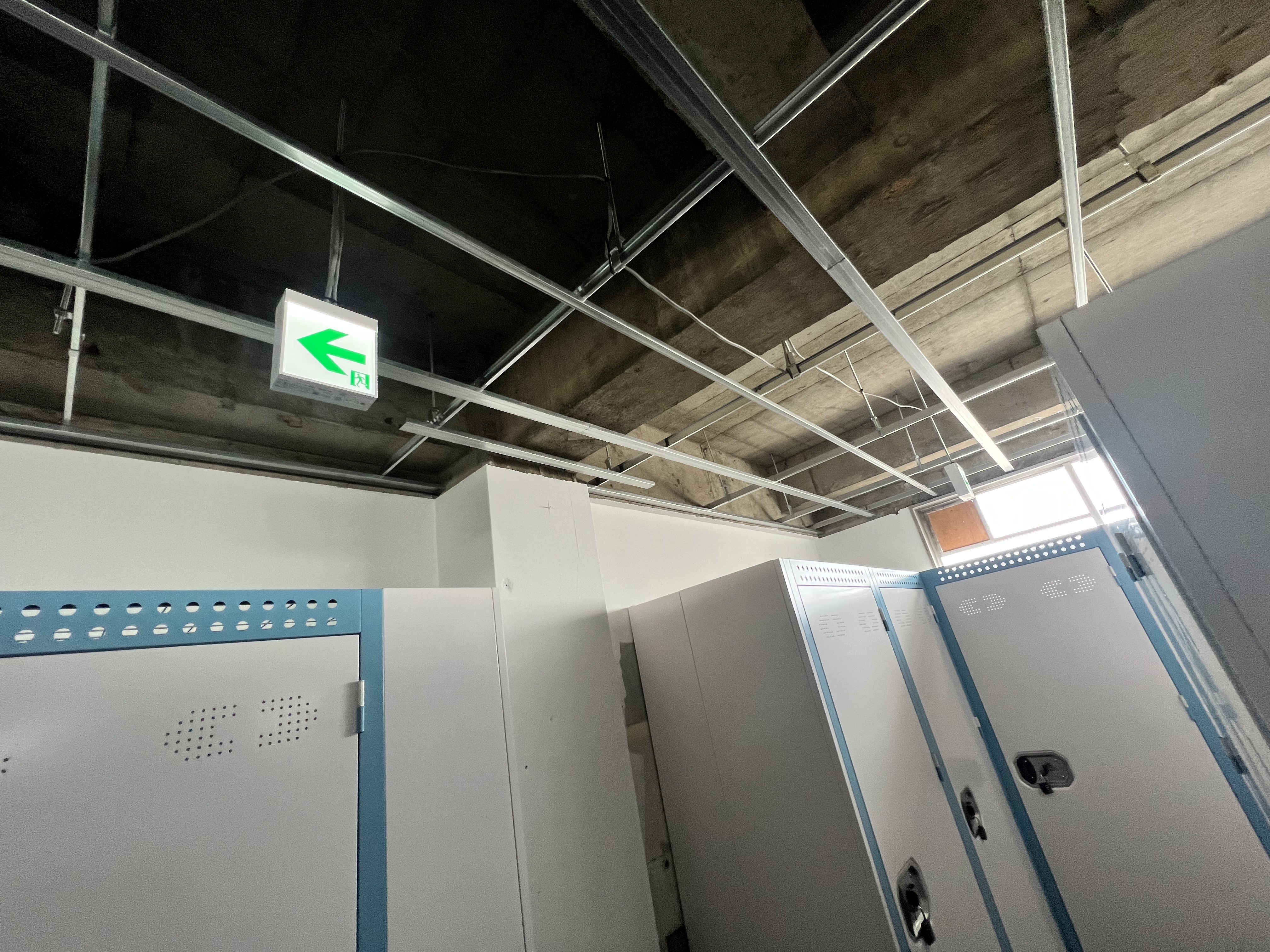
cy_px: 476
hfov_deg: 106.2
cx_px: 635
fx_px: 477
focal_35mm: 13
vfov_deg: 89.9
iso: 200
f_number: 1.8
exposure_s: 1/99
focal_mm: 1.57
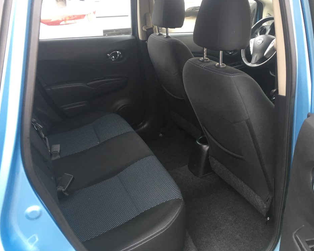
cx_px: 165
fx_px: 288
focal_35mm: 31
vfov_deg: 47.1
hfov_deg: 57.1
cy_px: 123
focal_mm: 4.15
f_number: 2.2
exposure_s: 1/40
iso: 25
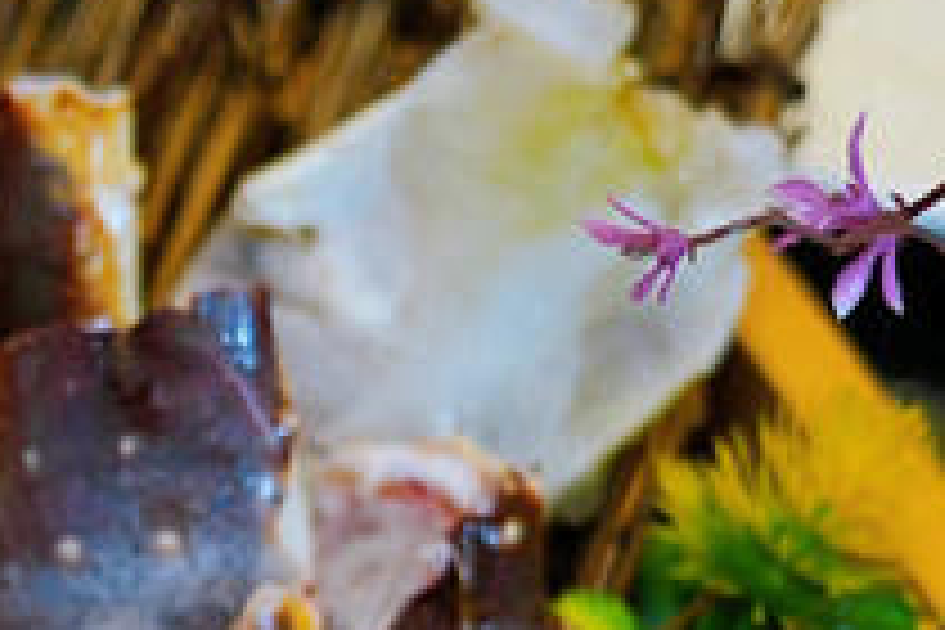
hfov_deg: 11.4
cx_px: -396
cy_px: 1026
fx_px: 4567
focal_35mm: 174
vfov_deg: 7.7
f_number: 4
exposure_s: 1/50
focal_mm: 43
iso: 320
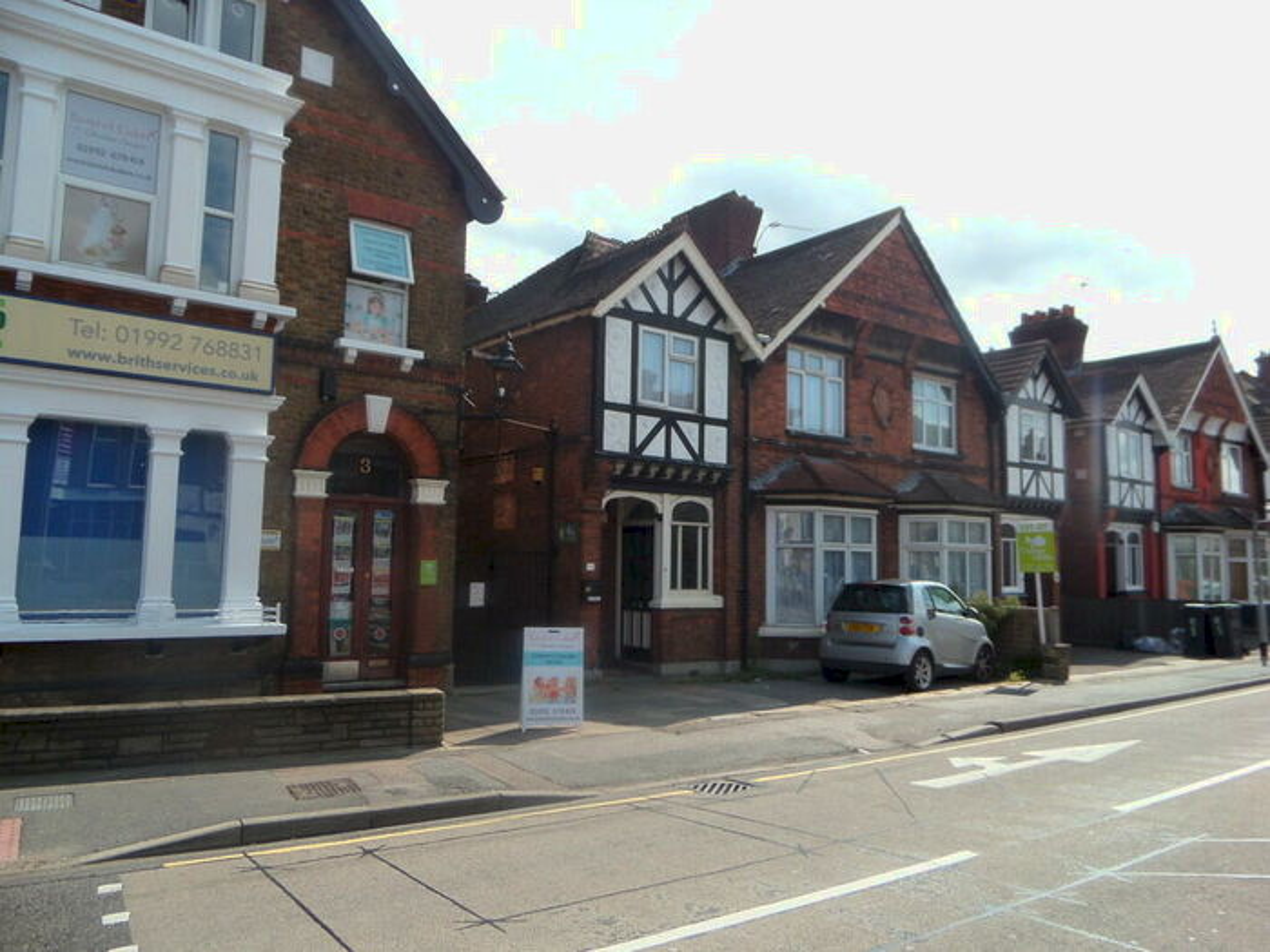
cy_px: 476
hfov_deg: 71.6
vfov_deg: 56.8
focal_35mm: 24
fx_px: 881
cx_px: 635
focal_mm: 4
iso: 80
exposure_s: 1/500
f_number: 3.2
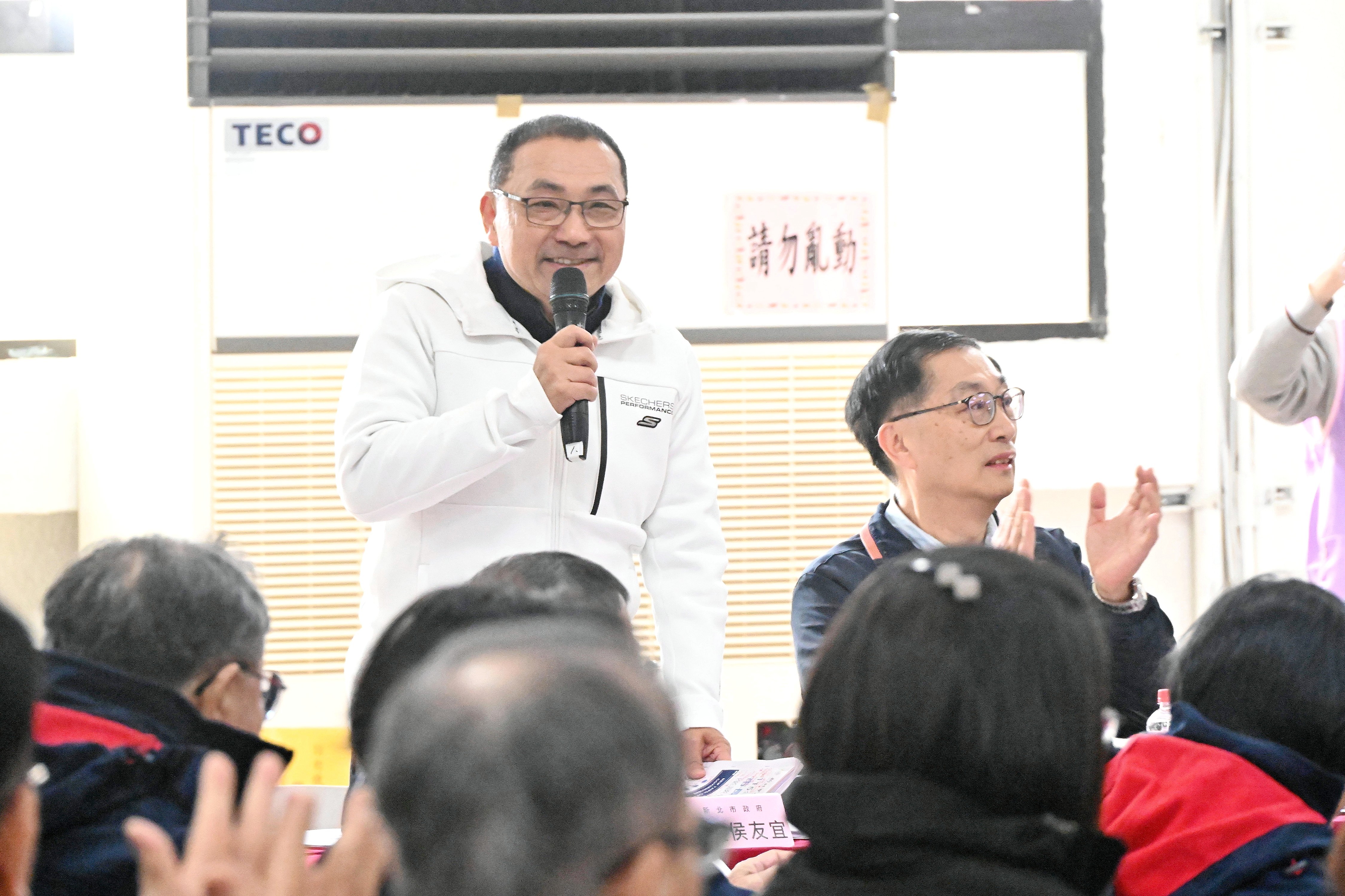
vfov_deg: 5.7
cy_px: 448
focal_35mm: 240
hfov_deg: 8.6
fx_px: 8966
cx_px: 672
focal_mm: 240
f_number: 10
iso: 16000
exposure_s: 1/125
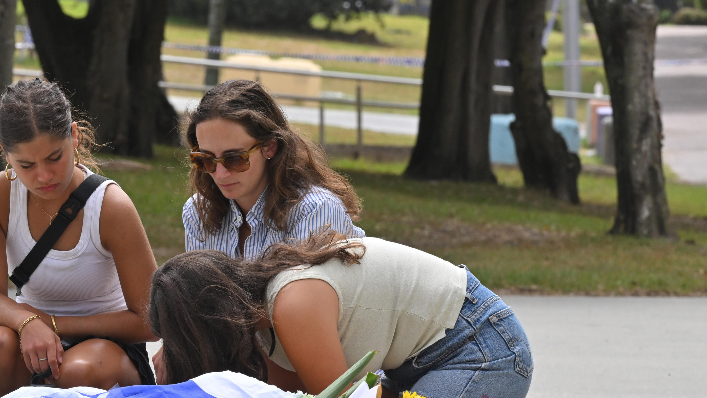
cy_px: 226
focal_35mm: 387
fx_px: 7254
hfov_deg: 5.6
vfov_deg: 3.1
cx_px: 99
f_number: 11
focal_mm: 200
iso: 500
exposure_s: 1/640
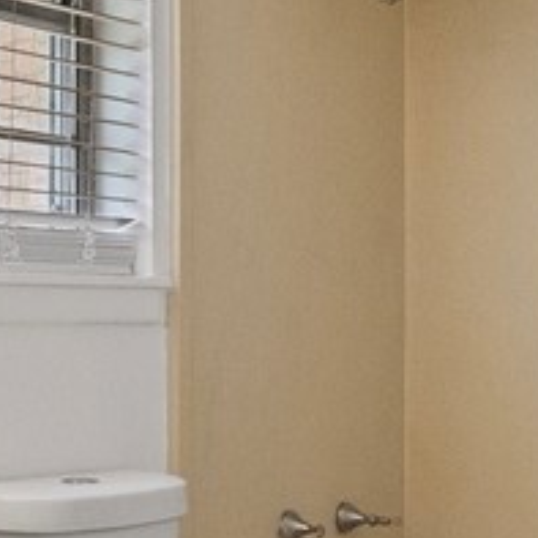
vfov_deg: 23.0
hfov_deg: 22.5
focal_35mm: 75
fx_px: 1319
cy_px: 322
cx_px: 48
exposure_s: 1/160
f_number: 4
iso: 1000
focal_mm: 16
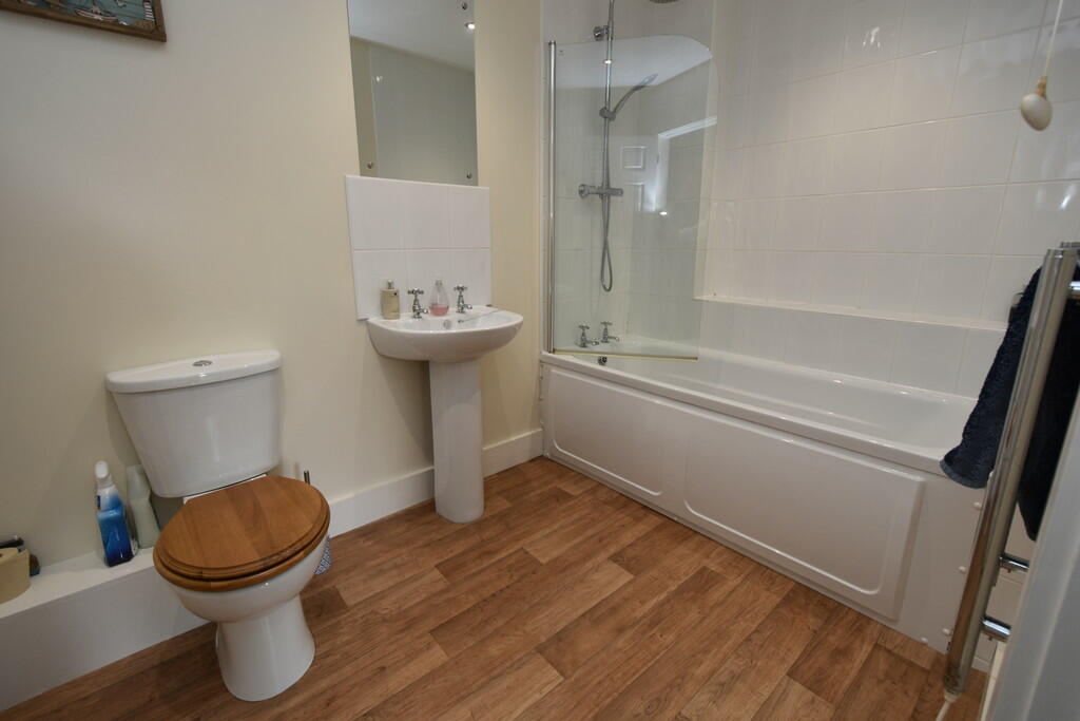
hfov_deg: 100.4
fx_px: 450
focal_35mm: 15
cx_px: 540
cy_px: 360
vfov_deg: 77.3
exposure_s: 1/60
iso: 220
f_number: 4
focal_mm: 10
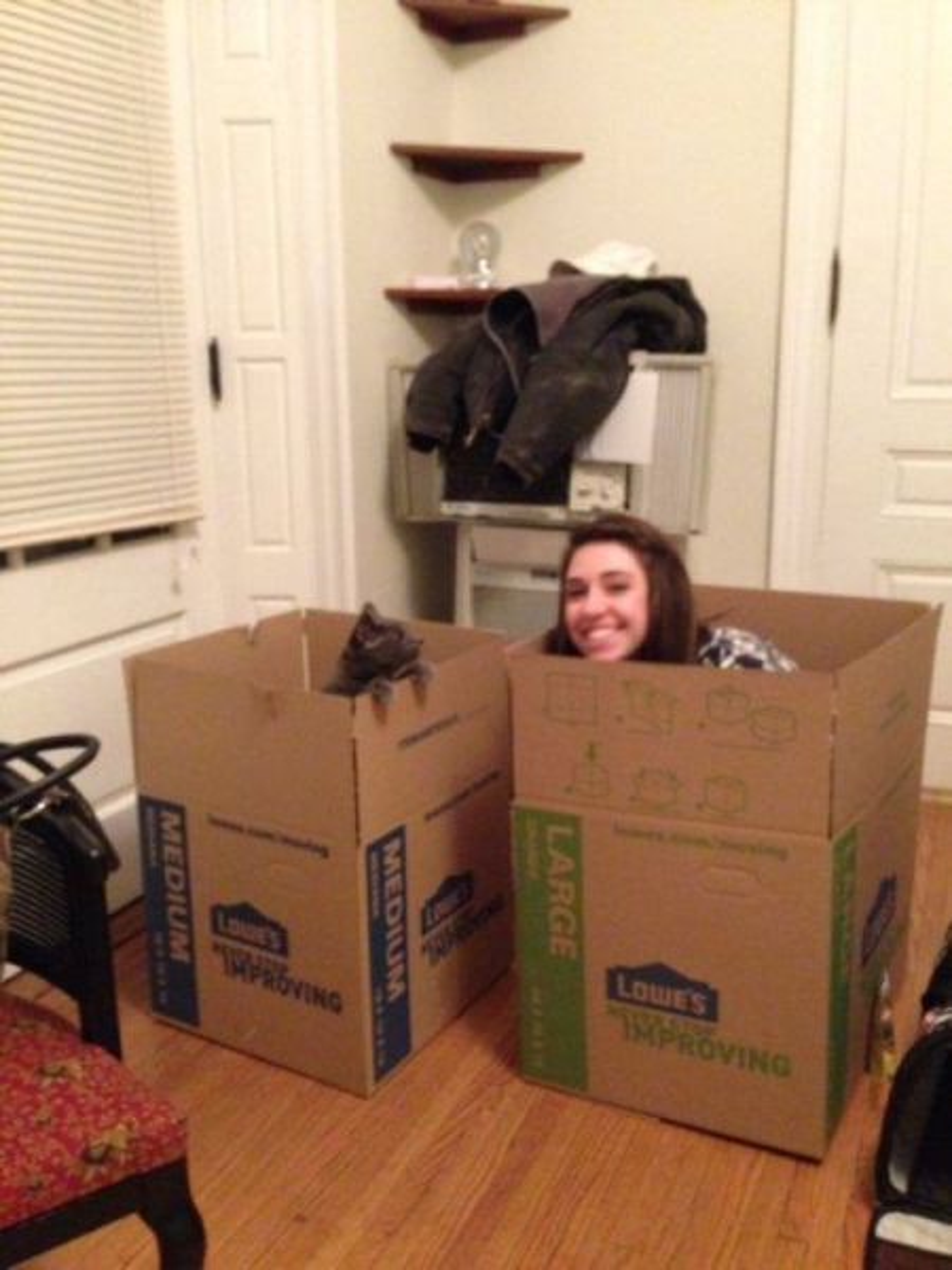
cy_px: 635
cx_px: 476
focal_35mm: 33
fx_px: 1210
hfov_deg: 42.9
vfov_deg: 55.4
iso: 800
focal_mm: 4.12
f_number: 2.4
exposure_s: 1/15
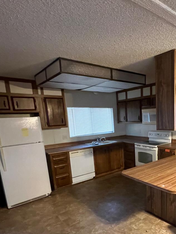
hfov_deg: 55.7
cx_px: 134
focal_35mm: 23
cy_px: 149
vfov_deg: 72.4
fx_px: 156
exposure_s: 1/40
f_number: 1.8
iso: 1000
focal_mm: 1.57
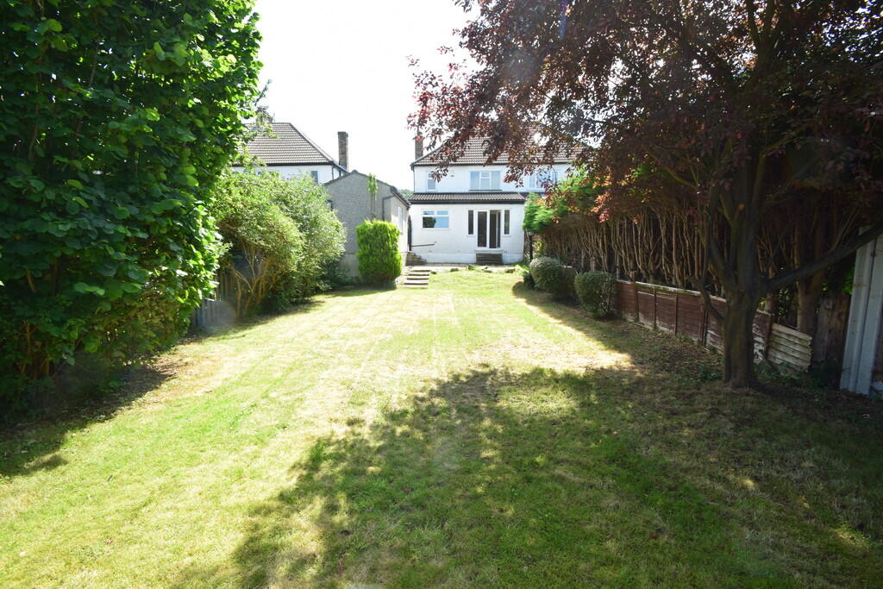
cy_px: 294
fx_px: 368
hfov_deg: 100.4
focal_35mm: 15
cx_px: 442
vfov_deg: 77.3
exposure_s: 1/200
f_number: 10
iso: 400
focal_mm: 10
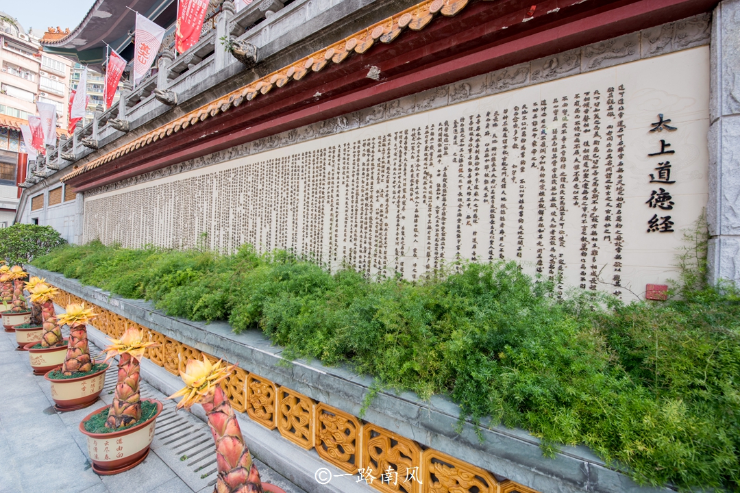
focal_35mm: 14
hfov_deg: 104.3
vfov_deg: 81.2
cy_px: 246
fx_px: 288
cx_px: 370
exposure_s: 1/100
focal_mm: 14
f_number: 8
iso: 160
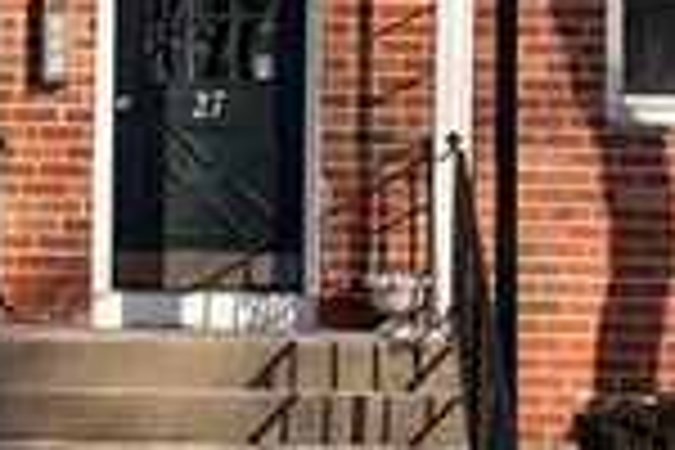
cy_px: 115
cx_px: 238
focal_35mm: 120
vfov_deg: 11.4
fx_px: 2250
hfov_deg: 17.0
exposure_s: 1/1364
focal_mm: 5.96
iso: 50
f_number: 1.6
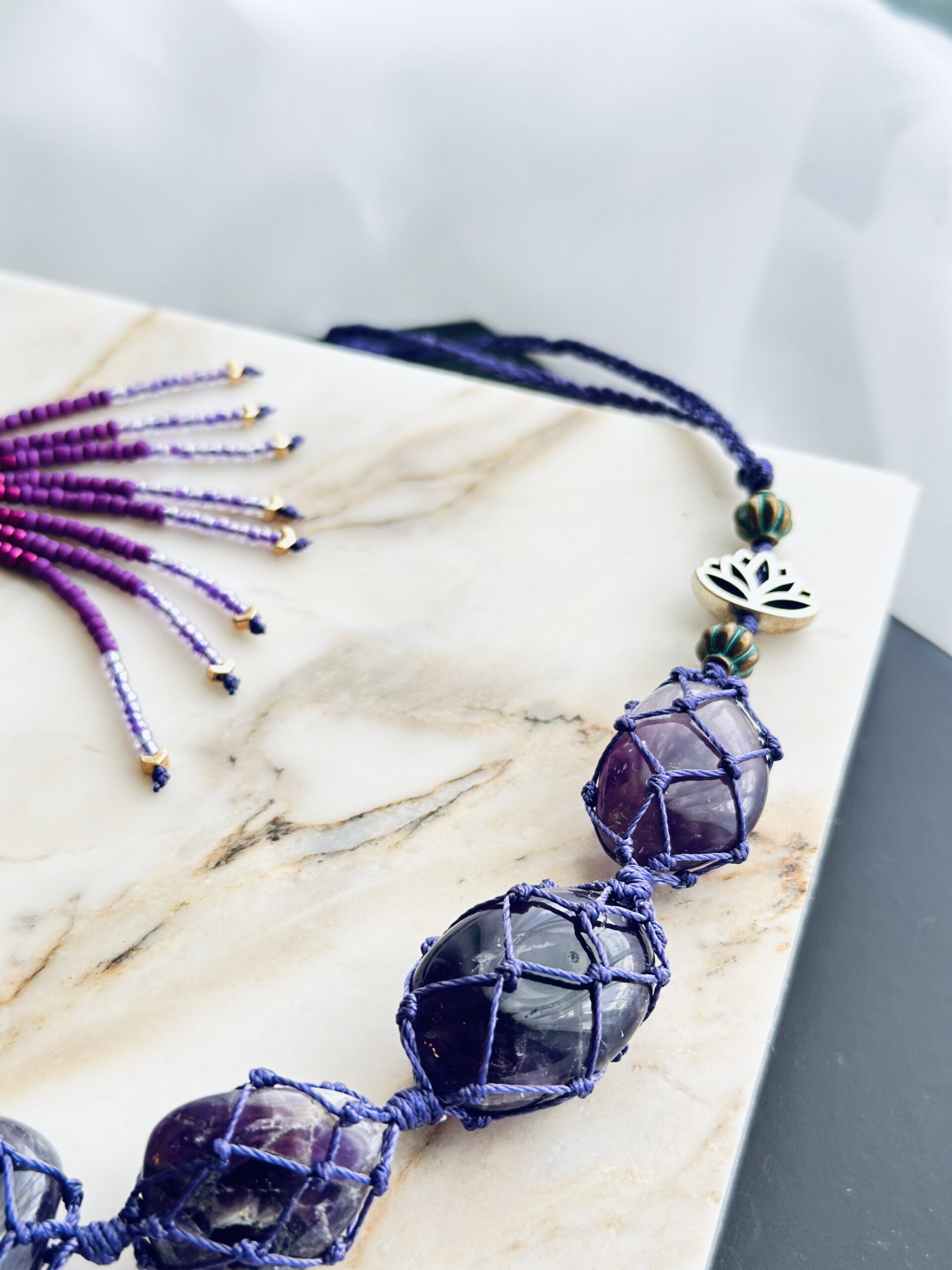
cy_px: 635
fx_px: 1760
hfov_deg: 30.3
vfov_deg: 39.7
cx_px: 476
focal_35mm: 48
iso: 100
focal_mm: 6.86
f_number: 1.78
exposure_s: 1/60
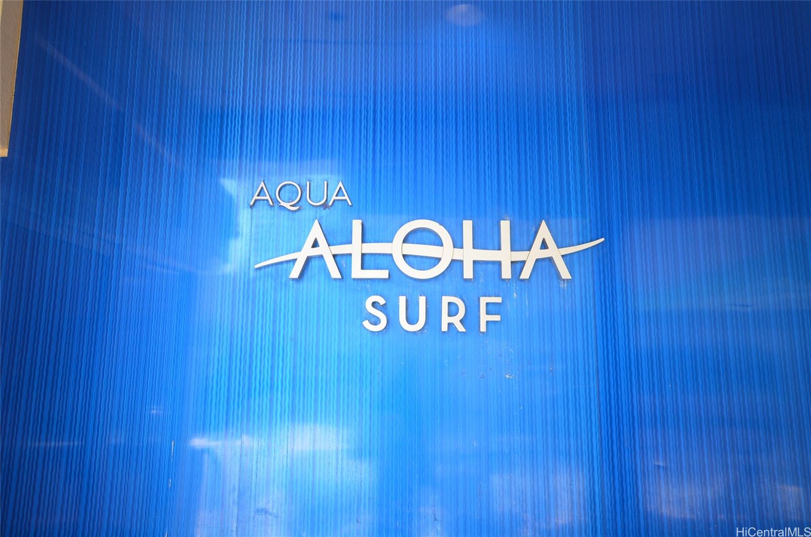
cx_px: 406
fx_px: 607
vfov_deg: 47.7
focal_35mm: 27
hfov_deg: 67.5
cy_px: 268
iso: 400
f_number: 5.3
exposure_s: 1/80
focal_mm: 18
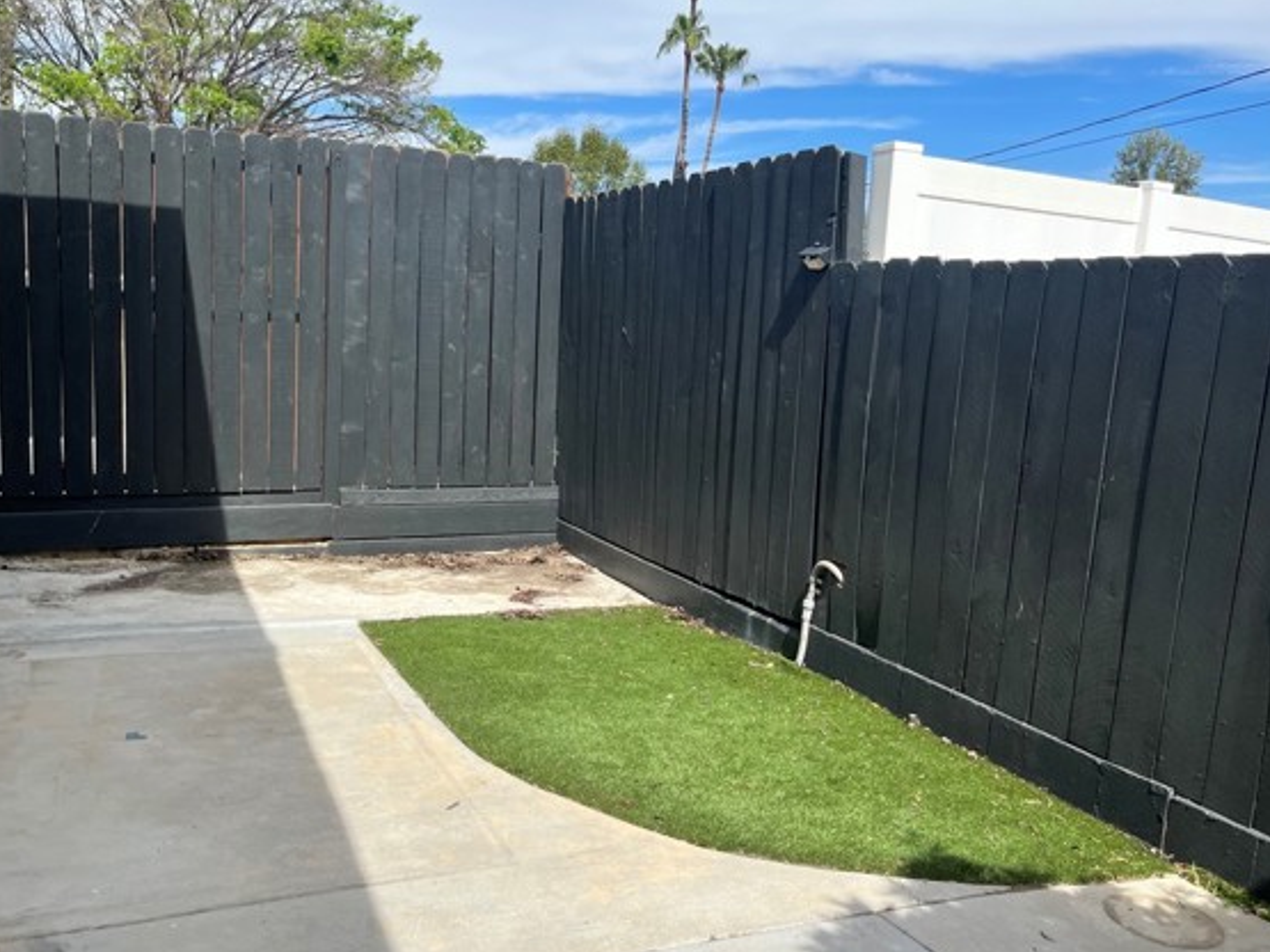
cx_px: 565
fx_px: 1100
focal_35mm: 30
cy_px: 462
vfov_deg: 46.8
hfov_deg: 59.8
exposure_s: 1/2825
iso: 50
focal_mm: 5.1
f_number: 1.6
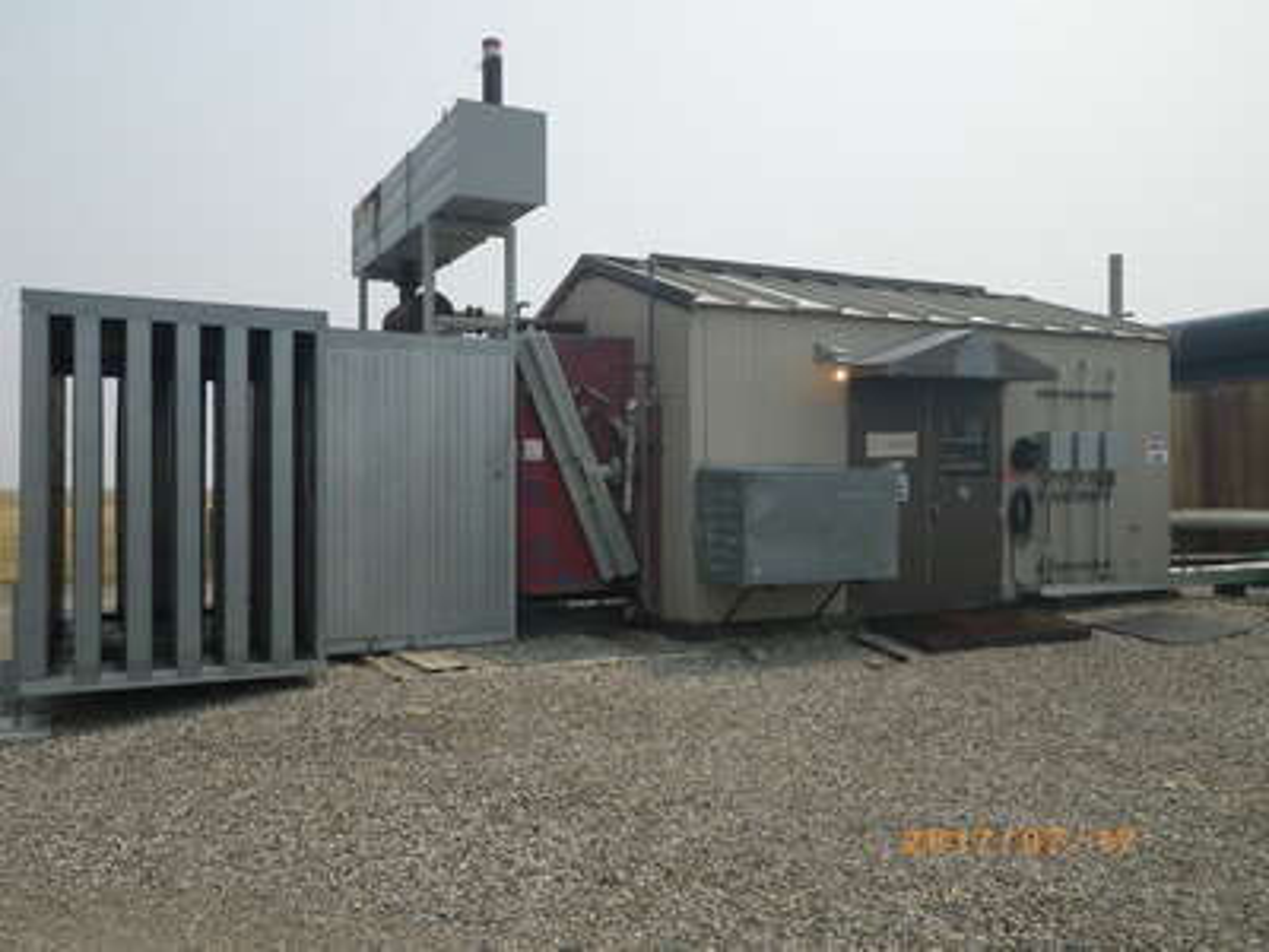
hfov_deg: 63.4
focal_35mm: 28
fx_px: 1026
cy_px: 476
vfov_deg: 49.7
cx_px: 634
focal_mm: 5
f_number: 4.2
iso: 80
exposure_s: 1/800
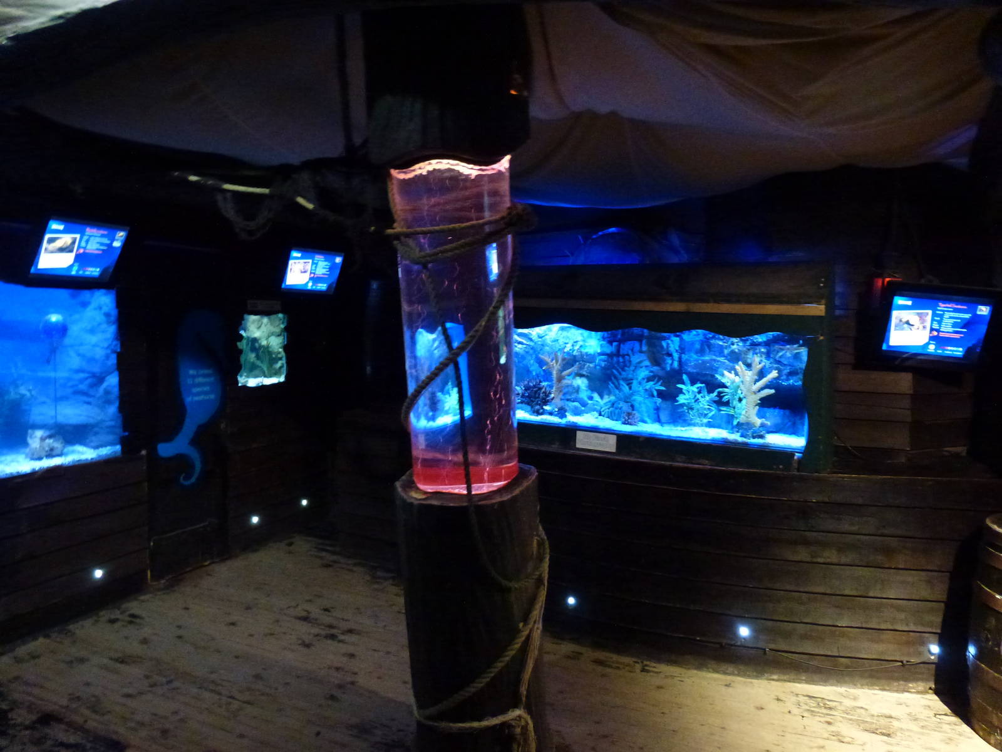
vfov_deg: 56.8
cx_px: 501
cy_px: 376
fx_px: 695
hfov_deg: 71.6
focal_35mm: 24
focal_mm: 4.3
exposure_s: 1/8
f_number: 3.3
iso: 800
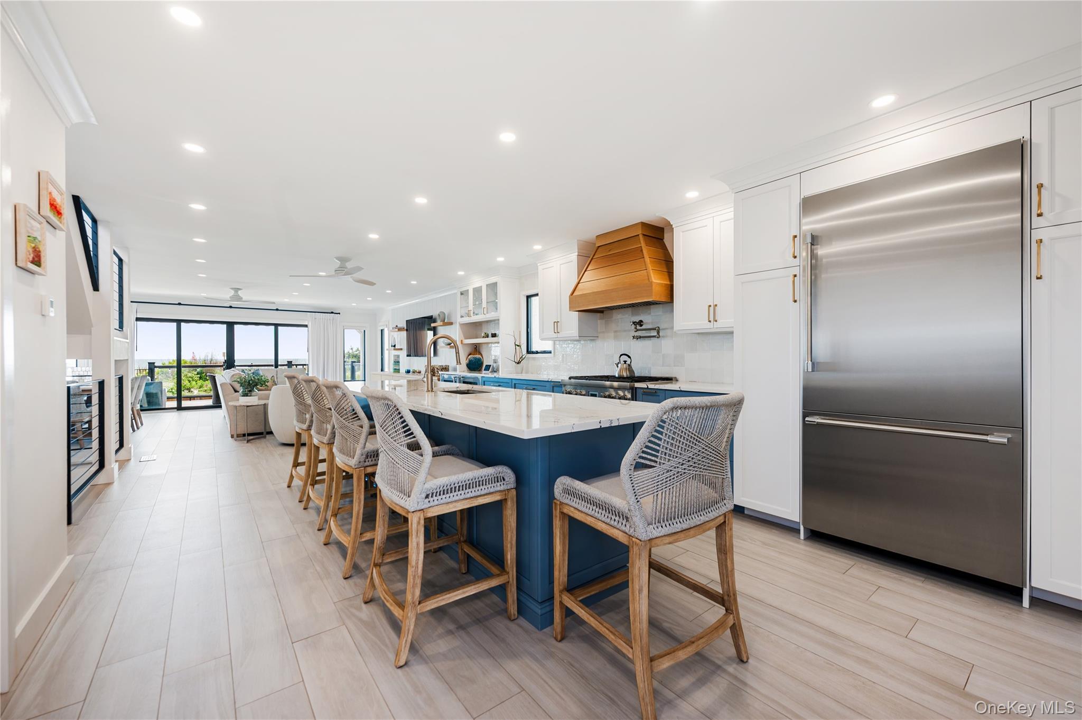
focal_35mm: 14
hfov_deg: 104.3
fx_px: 420
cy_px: 360
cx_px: 541
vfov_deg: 81.1
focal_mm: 14
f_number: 5.6
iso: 320
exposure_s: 1/25
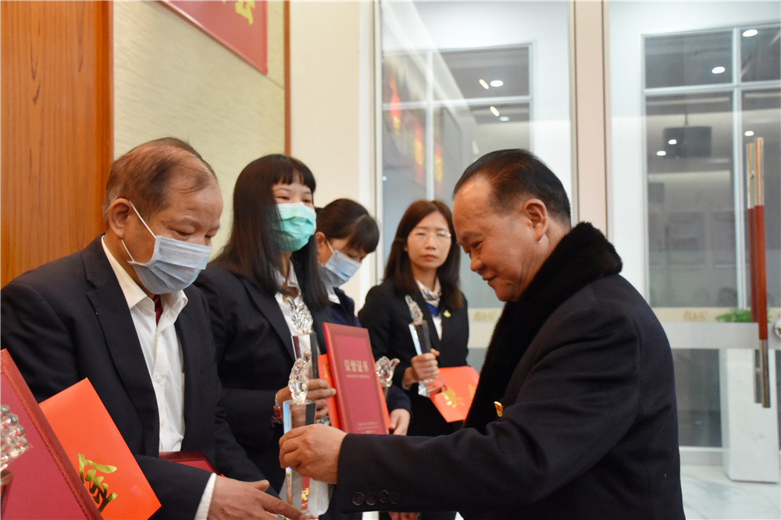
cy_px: 260
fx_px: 846
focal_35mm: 39
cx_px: 390
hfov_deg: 49.6
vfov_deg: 34.2
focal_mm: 26
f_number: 3.8
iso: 2000
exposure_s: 1/60
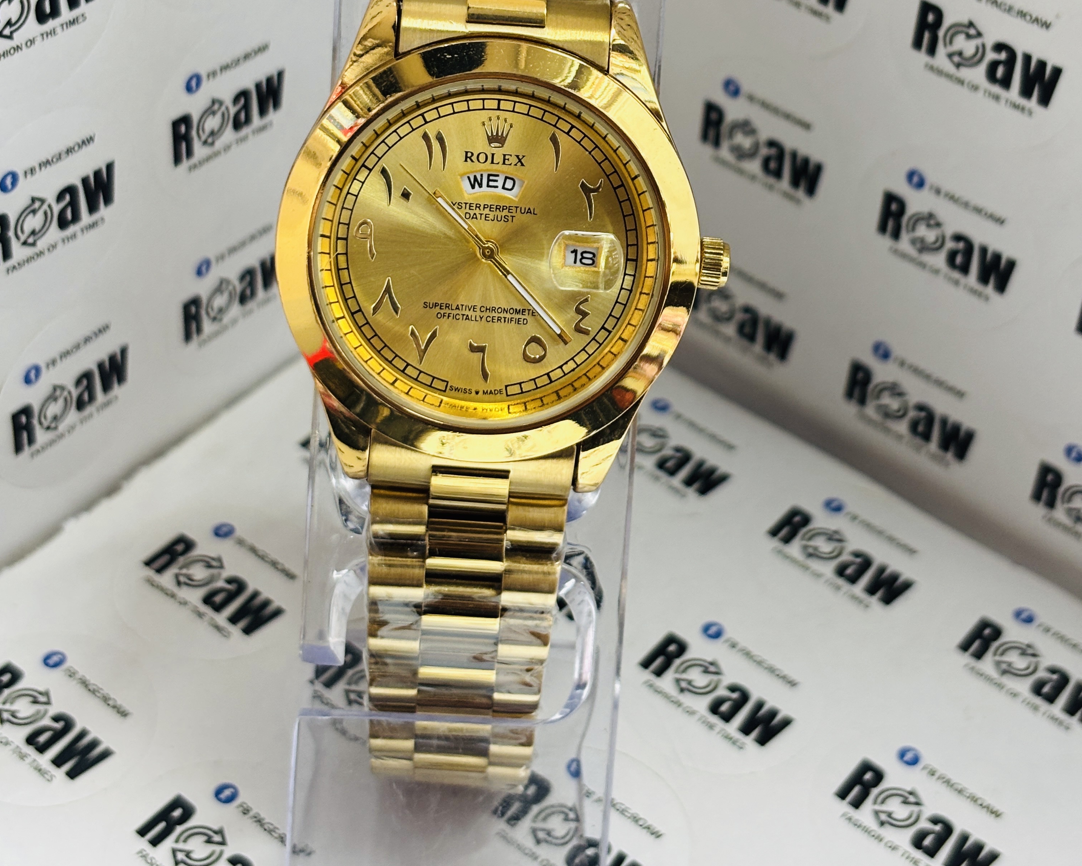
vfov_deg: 22.3
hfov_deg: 27.9
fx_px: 2178
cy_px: 227
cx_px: 542
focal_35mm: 68
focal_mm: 5.96
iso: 125
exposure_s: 1/50
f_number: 1.6
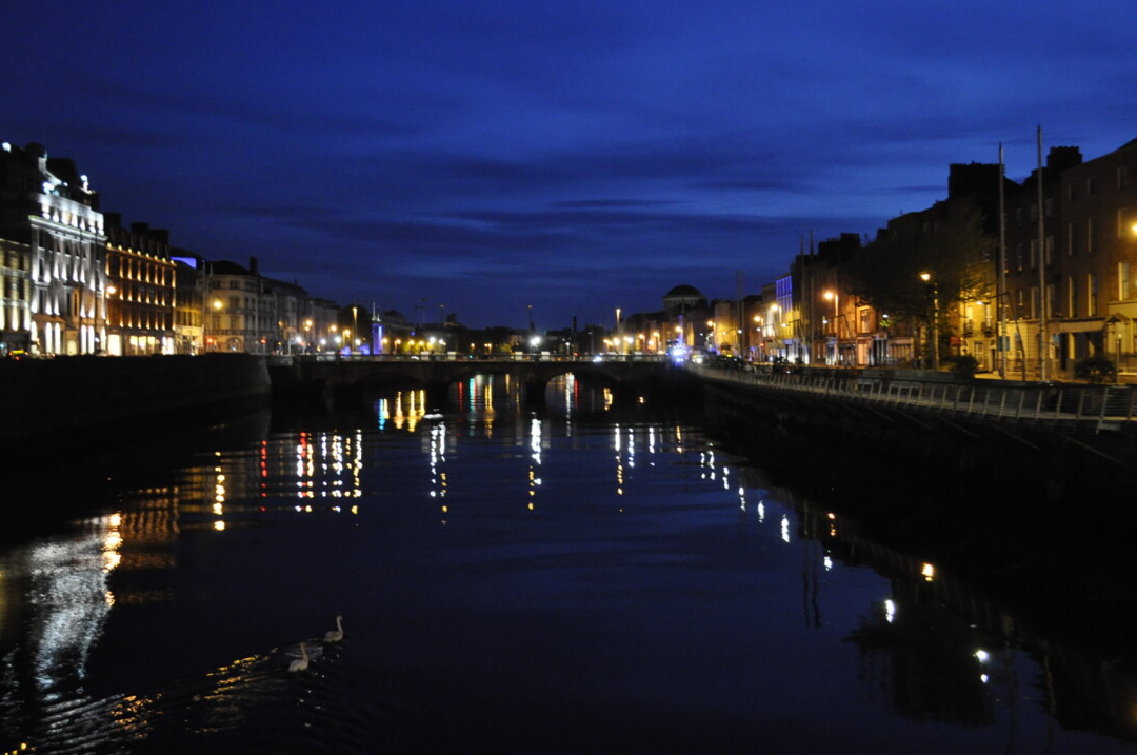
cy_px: 332
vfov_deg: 40.9
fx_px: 1009
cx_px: 552
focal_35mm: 32
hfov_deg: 58.8
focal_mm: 18
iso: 1600
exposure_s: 1/13
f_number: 3.5
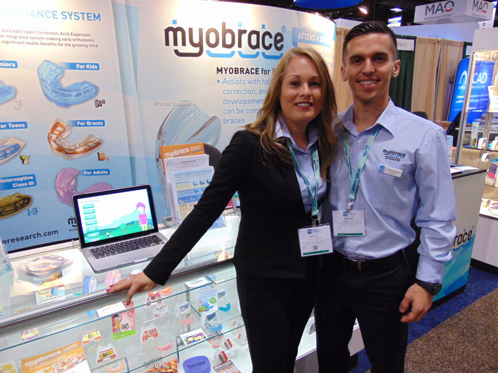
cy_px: 186
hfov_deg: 69.4
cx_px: 249
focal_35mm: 25
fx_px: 360
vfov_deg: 54.9
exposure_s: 1/30
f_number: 3
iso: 250
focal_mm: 4.5
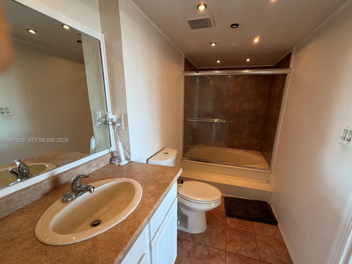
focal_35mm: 15
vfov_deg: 81.6
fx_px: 153
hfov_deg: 98.1
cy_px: 141
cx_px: 184
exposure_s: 1/120
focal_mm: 2.22
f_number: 2.2
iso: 250
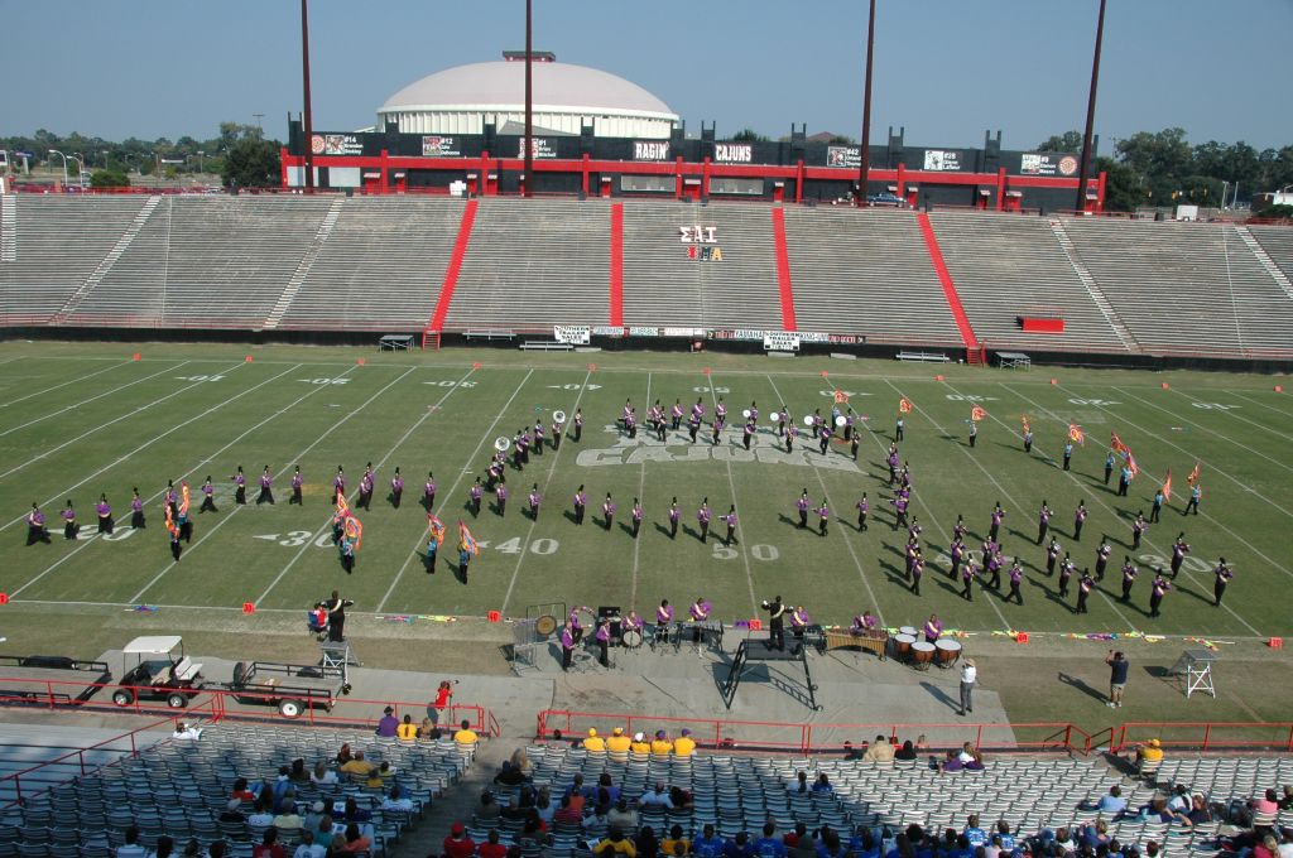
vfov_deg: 43.5
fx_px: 1076
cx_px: 646
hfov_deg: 62.0
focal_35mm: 30
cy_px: 429
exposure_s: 1/320
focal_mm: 20
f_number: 10
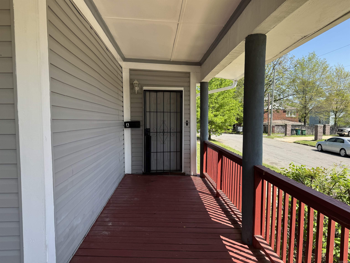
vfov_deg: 56.8
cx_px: 175
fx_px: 243
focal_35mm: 24
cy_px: 132
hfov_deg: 71.6
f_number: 1.78
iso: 80
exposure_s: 1/1215
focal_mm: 6.76
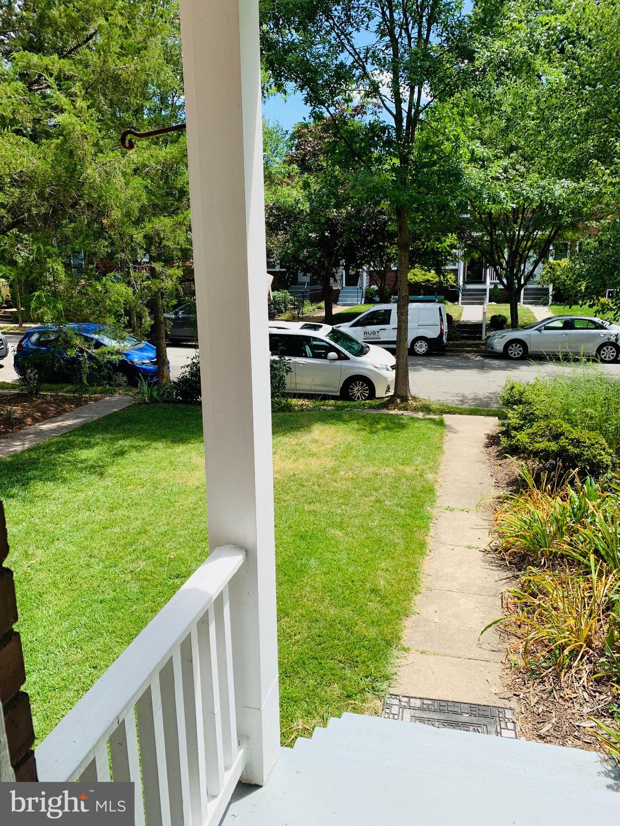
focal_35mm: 26
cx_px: 310
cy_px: 413
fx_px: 621
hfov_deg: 53.1
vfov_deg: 67.3
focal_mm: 4.25
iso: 25
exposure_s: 1/1111
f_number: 1.8
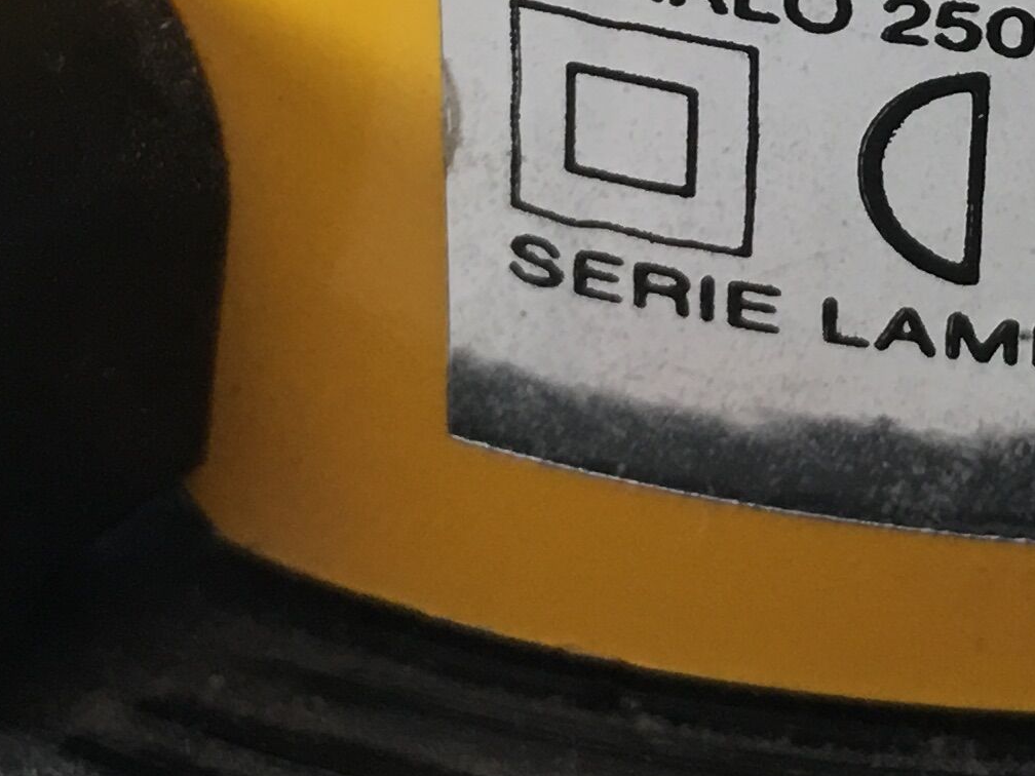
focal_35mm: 116
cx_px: 1094
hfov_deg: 16.5
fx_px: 3468
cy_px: -225
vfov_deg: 12.4
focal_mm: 4.15
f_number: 2.2
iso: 50
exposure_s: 1/33
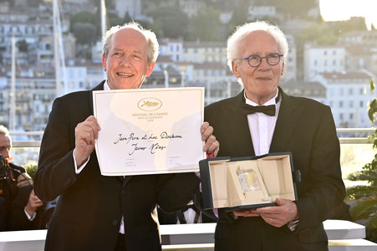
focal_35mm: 135
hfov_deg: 15.2
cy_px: 126
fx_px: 1413
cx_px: 188
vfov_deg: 10.1
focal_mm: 135
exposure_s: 1/250
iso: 800
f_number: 8
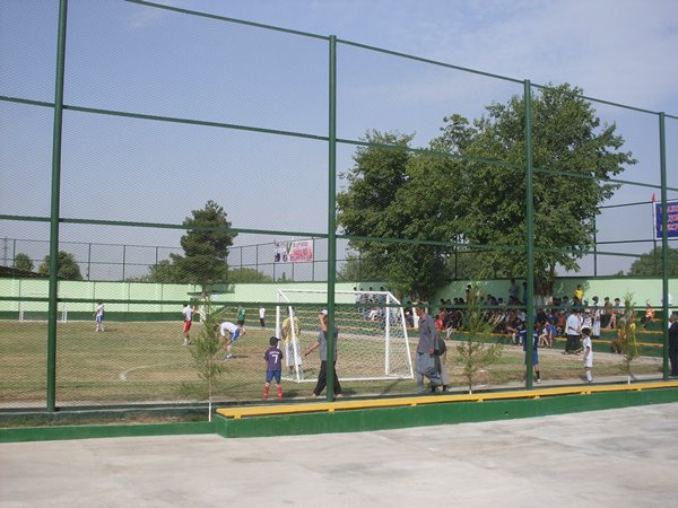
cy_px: 254
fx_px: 744
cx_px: 339
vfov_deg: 37.7
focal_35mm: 38
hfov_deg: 49.0
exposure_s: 1/350
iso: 80
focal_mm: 6.3
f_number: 8.4
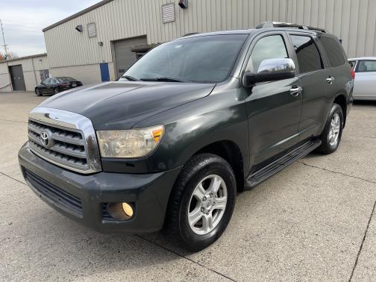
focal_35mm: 25
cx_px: 188
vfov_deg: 54.9
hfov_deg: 69.4
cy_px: 141
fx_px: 272
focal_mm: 5.1
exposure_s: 1/1130
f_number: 1.6
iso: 32
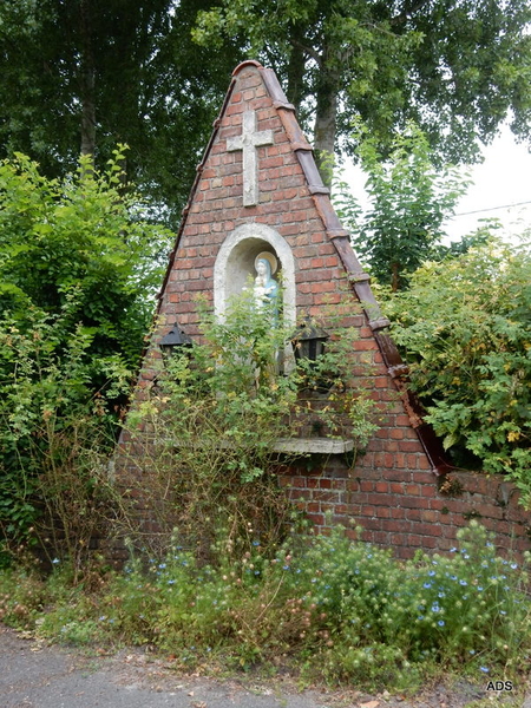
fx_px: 736
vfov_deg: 51.4
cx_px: 266
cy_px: 354
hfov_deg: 39.7
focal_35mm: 36
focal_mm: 6.4
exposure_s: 1/60
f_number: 4
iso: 125
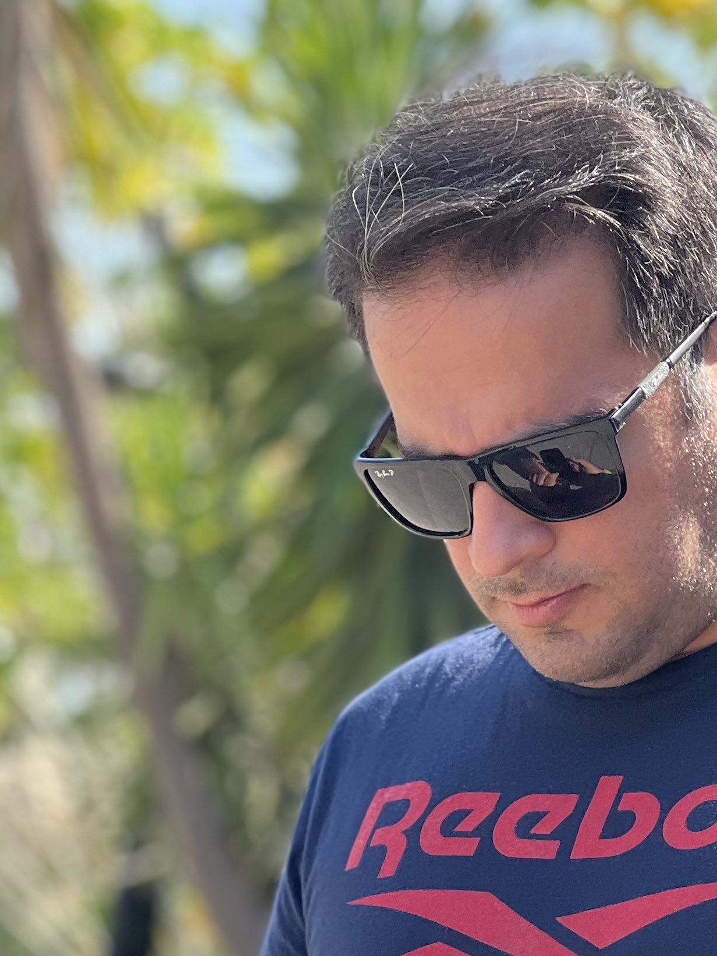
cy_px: 328
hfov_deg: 7.8
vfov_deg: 10.5
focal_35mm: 189
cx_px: 755
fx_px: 5220
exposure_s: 1/190
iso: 32
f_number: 2.8
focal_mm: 9
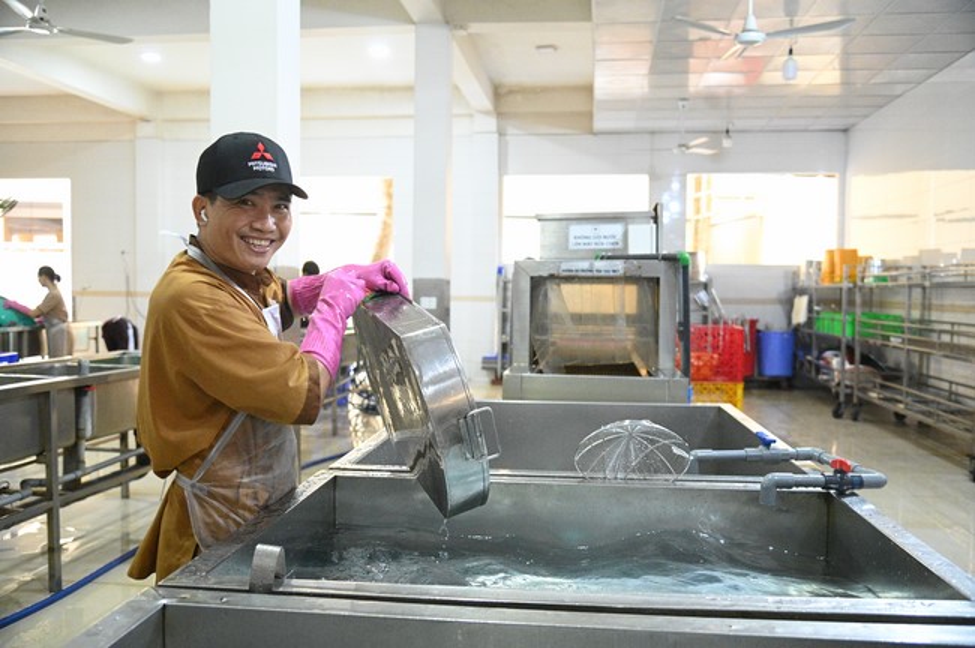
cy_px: 324
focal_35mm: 31
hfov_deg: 60.3
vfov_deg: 42.2
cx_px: 488
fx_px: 839
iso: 16000
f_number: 4
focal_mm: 31
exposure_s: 1/250
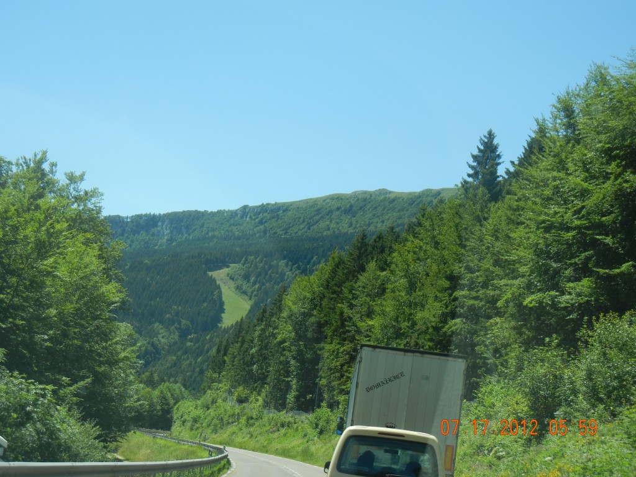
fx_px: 1249
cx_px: 318
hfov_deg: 28.6
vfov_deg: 21.6
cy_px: 238
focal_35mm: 68
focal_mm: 12.2
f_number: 4.1
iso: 160
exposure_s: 1/555
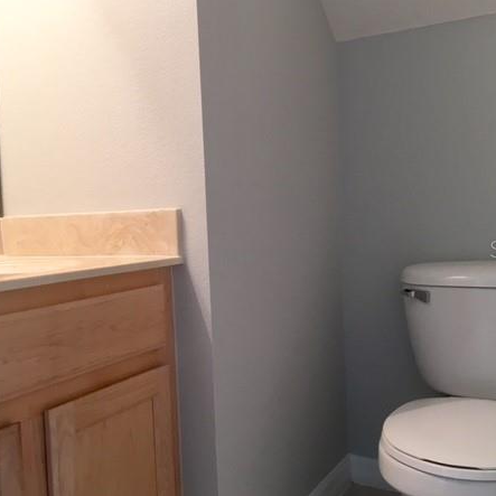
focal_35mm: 37
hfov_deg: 44.9
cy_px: 249
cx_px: 237
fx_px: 600
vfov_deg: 44.9
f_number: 2.2
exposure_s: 1/30
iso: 50
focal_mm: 4.15
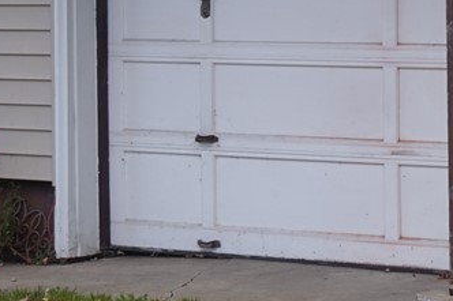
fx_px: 1975
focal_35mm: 157
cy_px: -78
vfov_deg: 8.6
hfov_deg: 12.6
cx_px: 619
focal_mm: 32
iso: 125
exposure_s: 1/160
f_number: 5
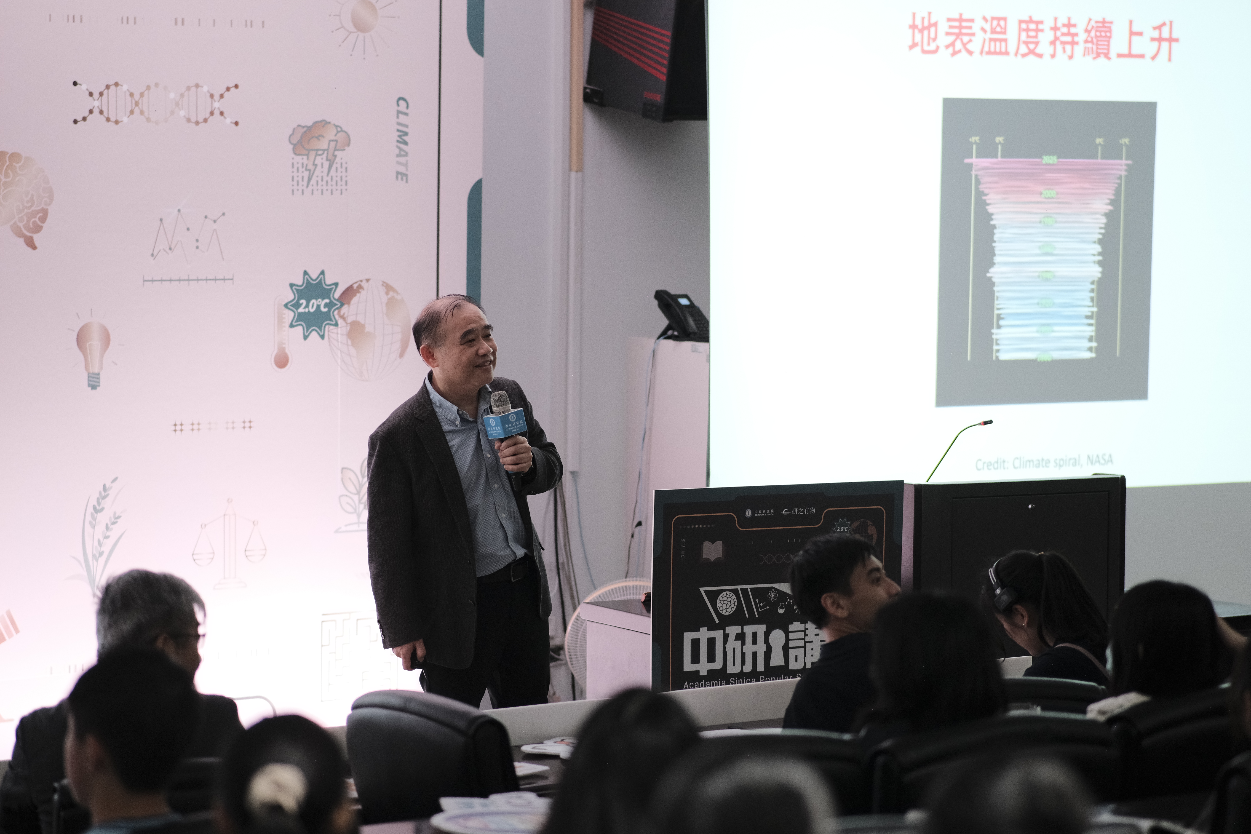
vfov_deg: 10.7
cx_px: 626
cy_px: 417
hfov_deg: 16.0
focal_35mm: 128
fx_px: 4448
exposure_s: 1/200
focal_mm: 85
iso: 1600
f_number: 1.8
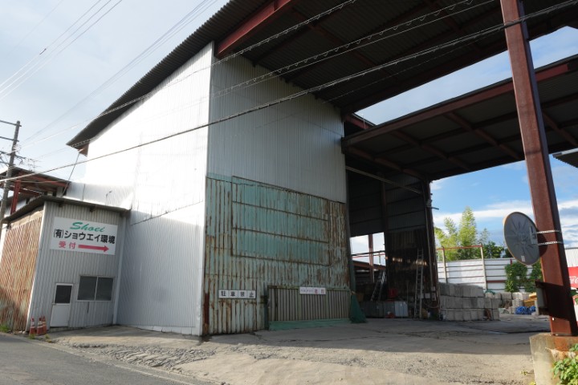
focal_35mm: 28
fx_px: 458
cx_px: 289
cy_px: 192
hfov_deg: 64.6
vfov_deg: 45.7
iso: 100
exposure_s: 1/125
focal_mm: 19
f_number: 5.6
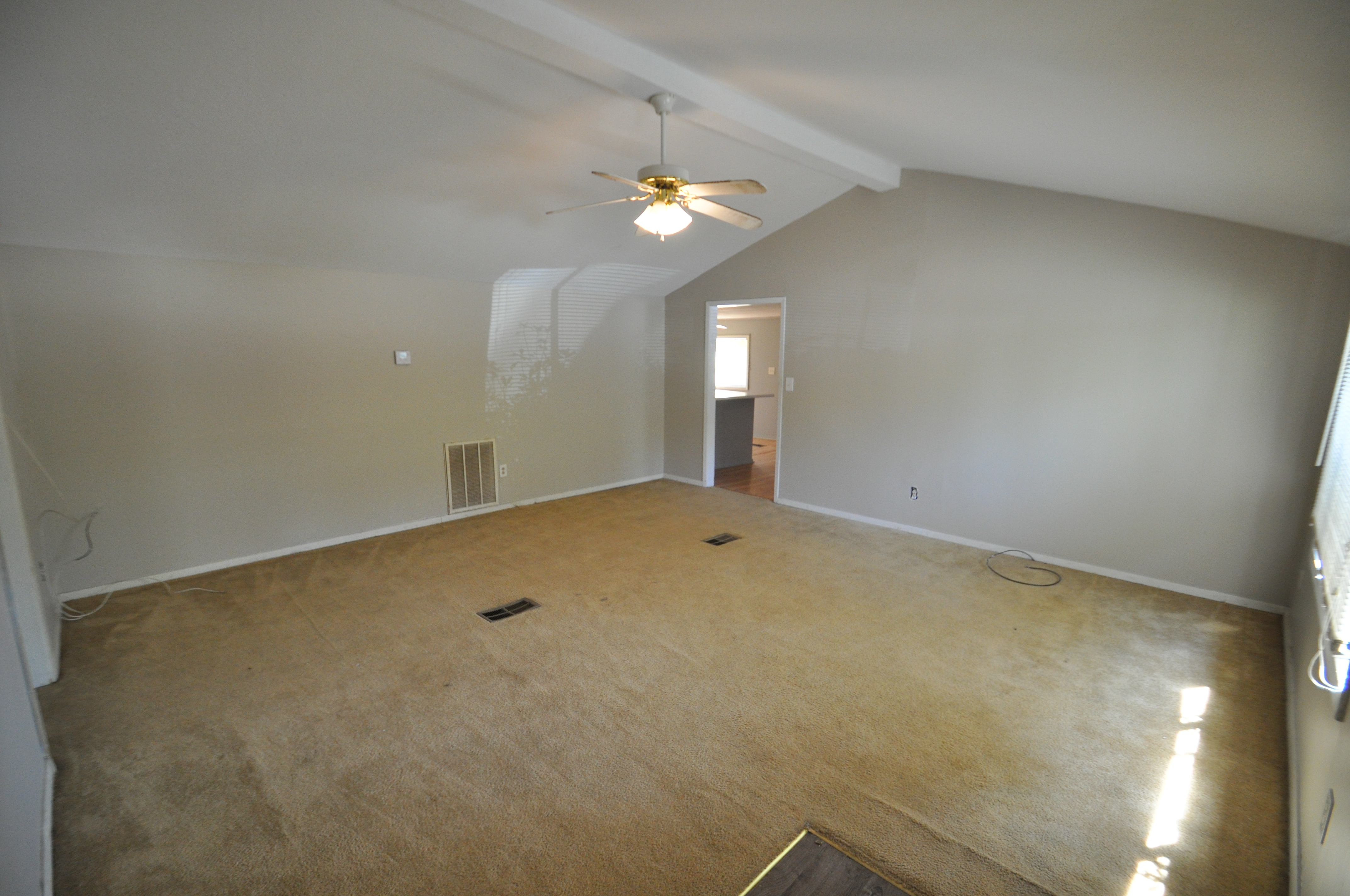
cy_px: 448
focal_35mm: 15
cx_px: 675
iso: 800
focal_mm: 10
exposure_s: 1/60
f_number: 4
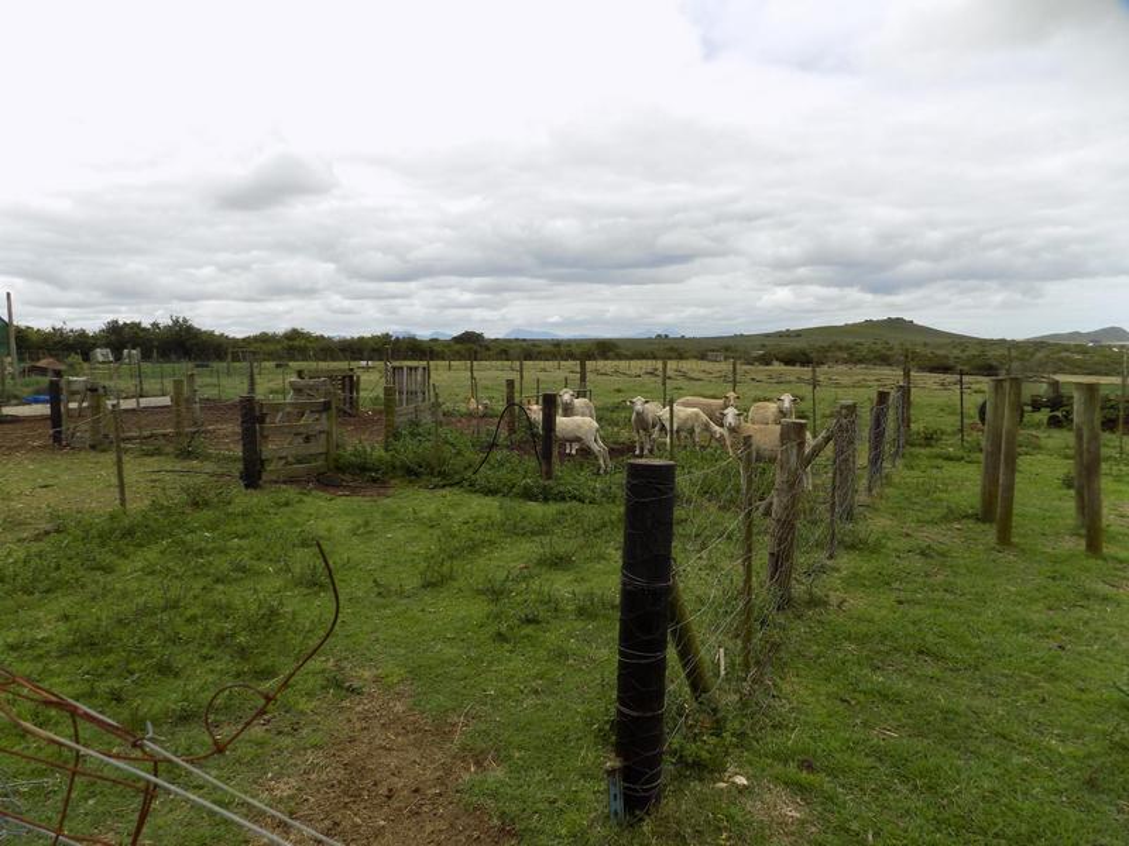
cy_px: 423
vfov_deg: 58.9
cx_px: 564
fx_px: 750
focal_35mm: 23
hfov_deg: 73.9
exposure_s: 1/1000
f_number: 3.1
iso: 80
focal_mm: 4
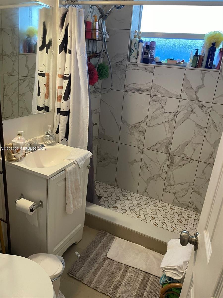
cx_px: 112
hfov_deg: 53.1
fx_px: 223
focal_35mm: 26
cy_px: 149
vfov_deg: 67.3
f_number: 1.6
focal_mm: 4.2
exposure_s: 1/60
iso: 125
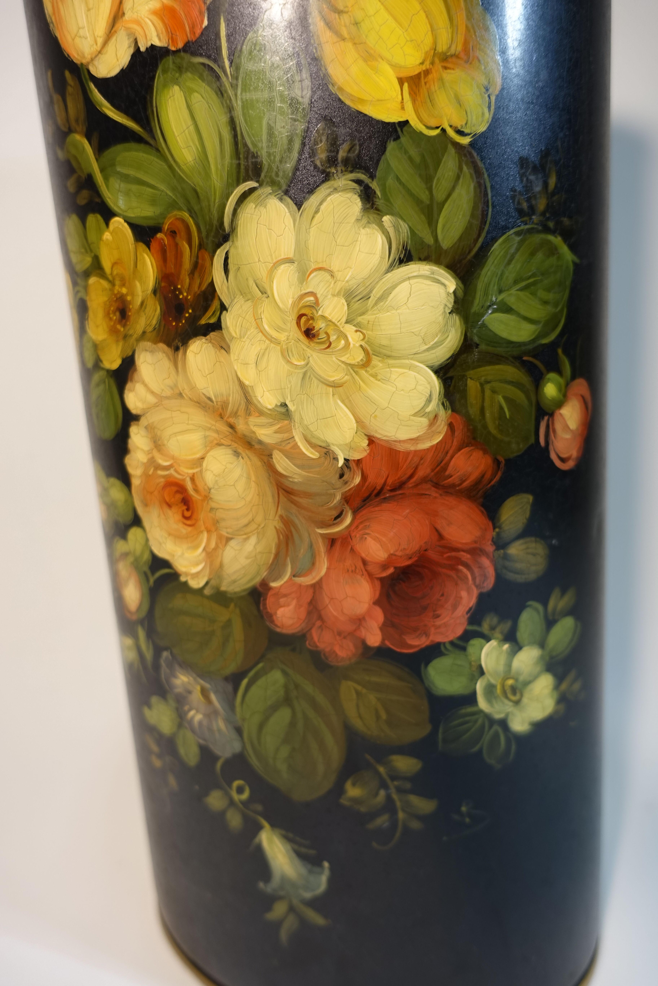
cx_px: 329
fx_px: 658
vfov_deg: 73.7
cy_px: 493
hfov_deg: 53.1
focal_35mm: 24
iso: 125
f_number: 1.8
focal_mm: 8.8
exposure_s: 1/40
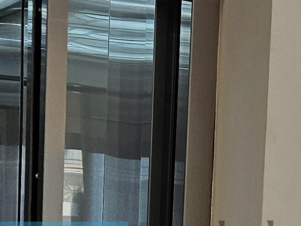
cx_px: 301
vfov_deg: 10.7
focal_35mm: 132
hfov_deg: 14.7
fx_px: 1148
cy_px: 384
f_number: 1.8
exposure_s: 1/100
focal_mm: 5.4
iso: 50
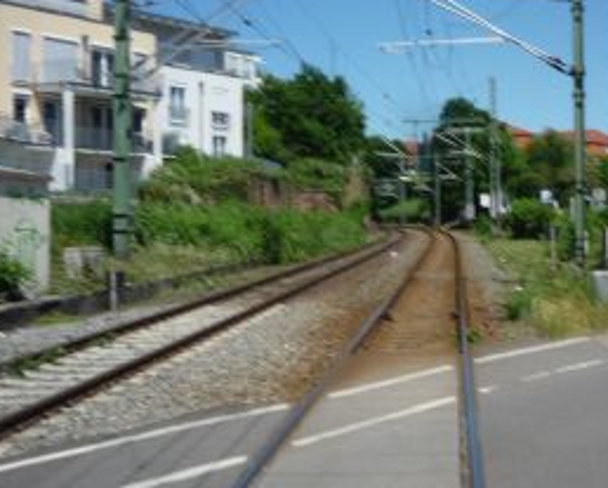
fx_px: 1045
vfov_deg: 26.3
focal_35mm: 58
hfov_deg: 32.0
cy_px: 215
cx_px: 436
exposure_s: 1/500
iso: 100
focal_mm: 5.2
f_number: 5.6
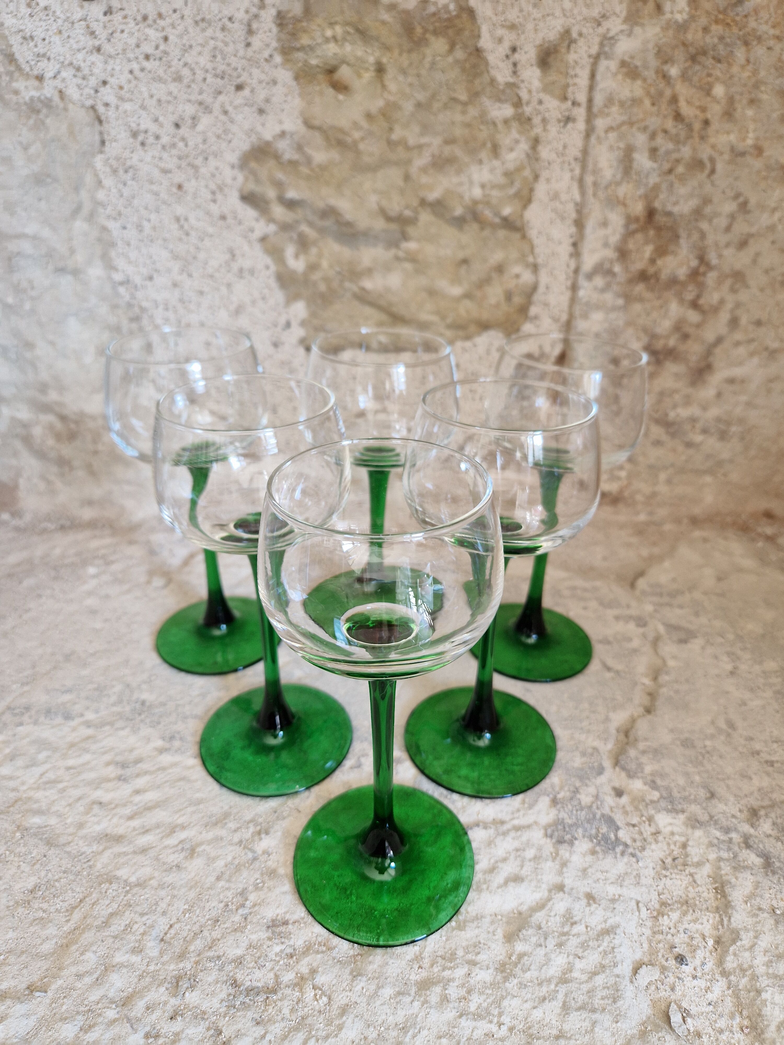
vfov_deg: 73.9
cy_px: 522
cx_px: 392
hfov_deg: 58.9
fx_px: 695
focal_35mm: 23
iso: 50
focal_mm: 5.4
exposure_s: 1/114
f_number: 1.8
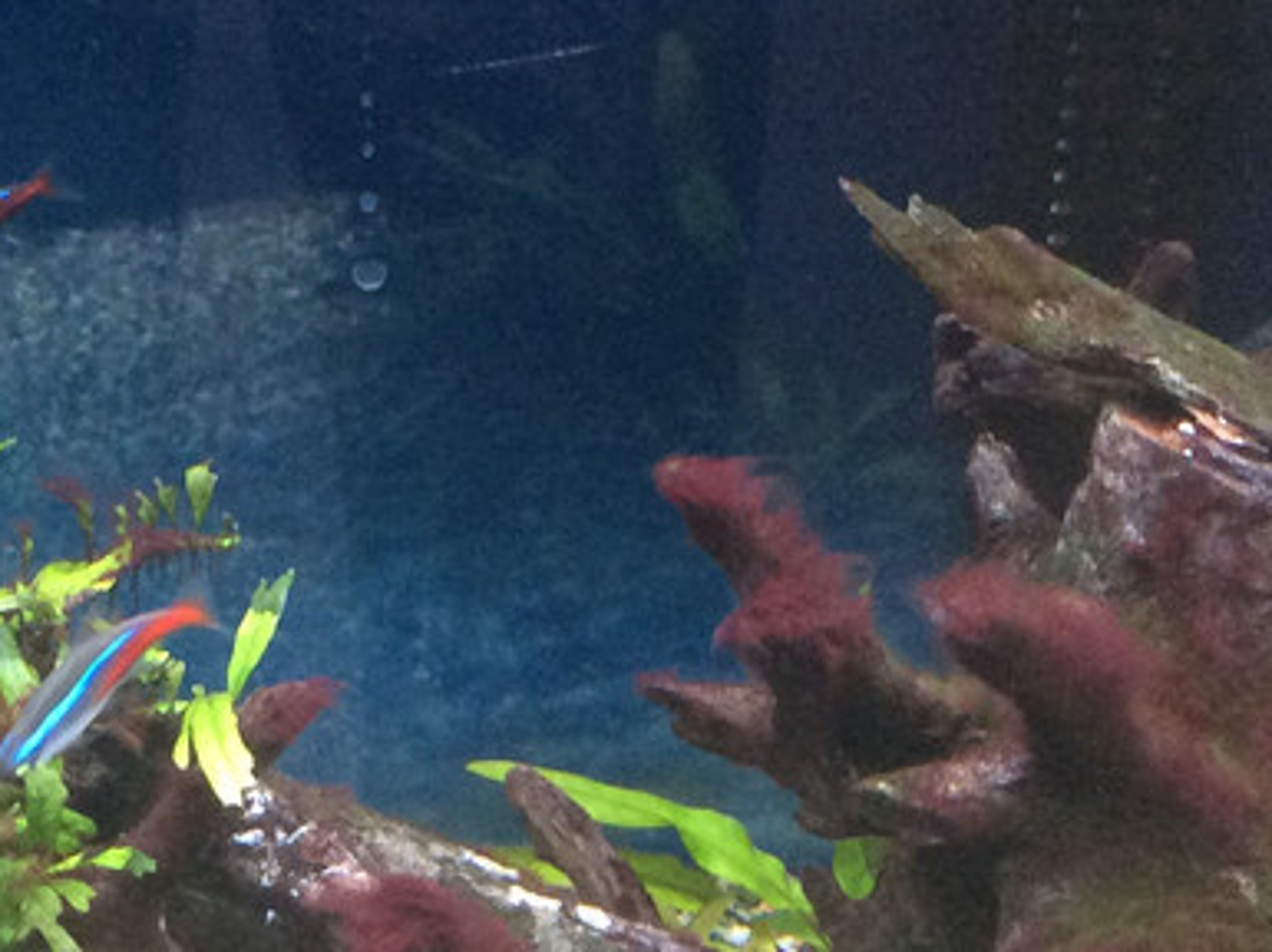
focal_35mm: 89
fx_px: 3267
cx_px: 249
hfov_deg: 21.7
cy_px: 344
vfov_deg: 16.5
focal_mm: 3.3
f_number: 2.4
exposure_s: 1/25
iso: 200
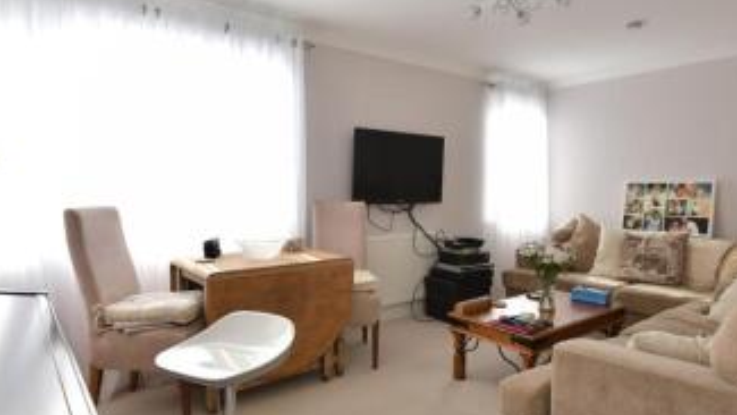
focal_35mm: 23
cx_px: 383
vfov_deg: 49.5
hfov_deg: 78.6
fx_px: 450
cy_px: 208
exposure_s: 1/30
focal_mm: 10
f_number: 8
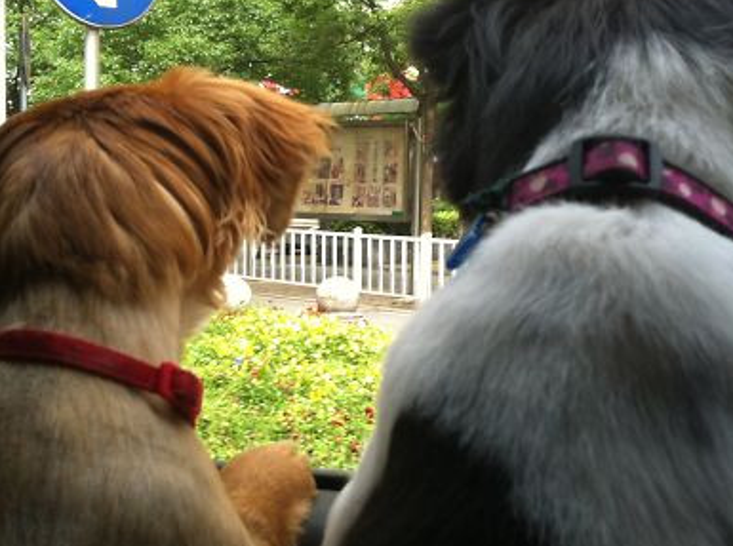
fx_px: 1162
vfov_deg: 26.5
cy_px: 258
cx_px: 359
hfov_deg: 35.0
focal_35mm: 55
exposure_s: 1/170
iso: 80
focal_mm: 3.85
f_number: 2.8
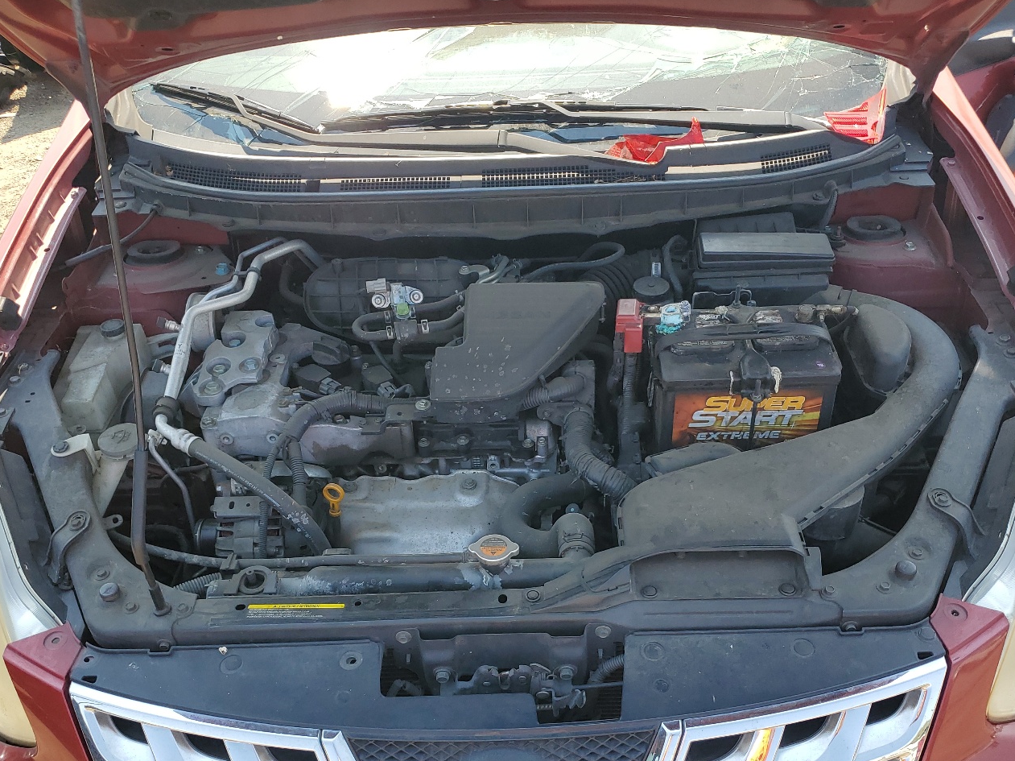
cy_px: 475
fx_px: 967
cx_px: 523
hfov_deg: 55.4
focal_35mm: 33
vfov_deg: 42.6
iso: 50
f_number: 1.5
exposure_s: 1/714
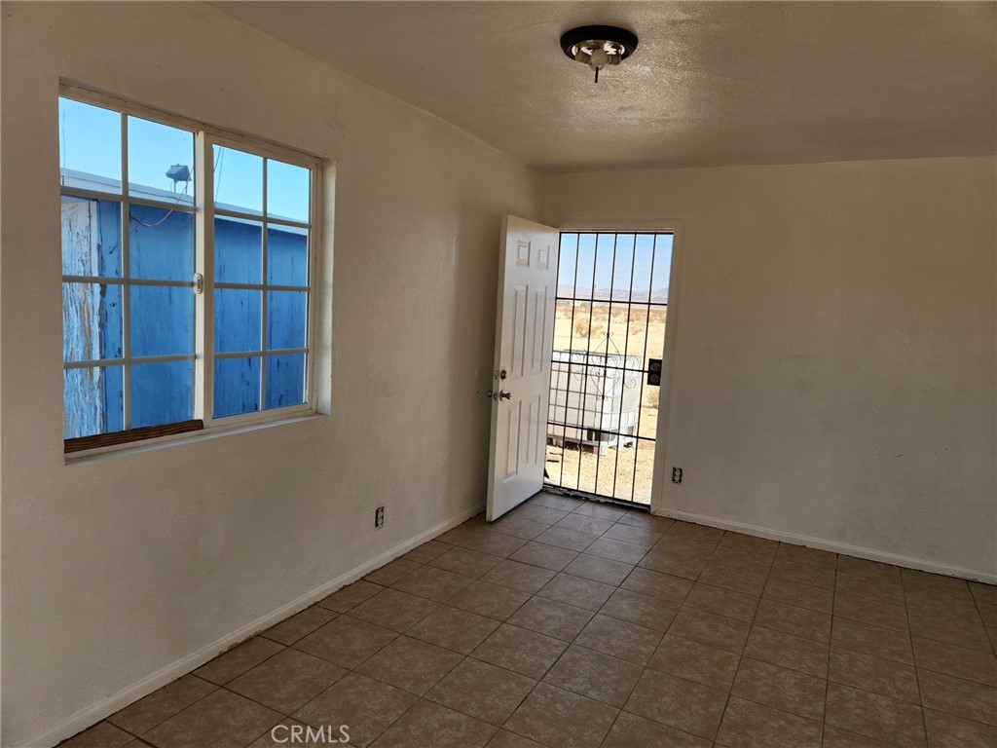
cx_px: 498
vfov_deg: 58.9
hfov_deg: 73.9
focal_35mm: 23
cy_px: 374
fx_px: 662
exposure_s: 1/243
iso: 20
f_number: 1.8
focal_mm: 5.4
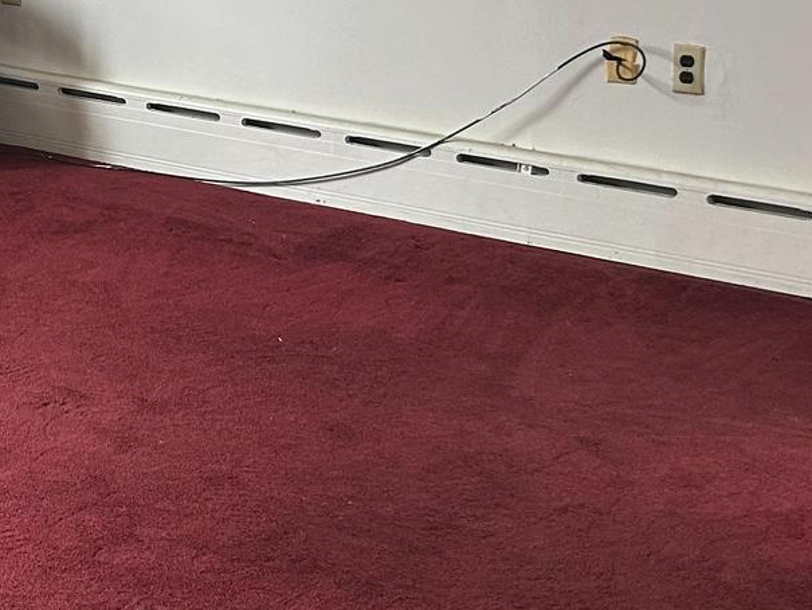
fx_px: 2065
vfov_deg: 16.5
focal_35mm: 88
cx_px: -109
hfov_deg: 21.0
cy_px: 43
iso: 125
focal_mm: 5.7
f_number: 1.5
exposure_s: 1/94
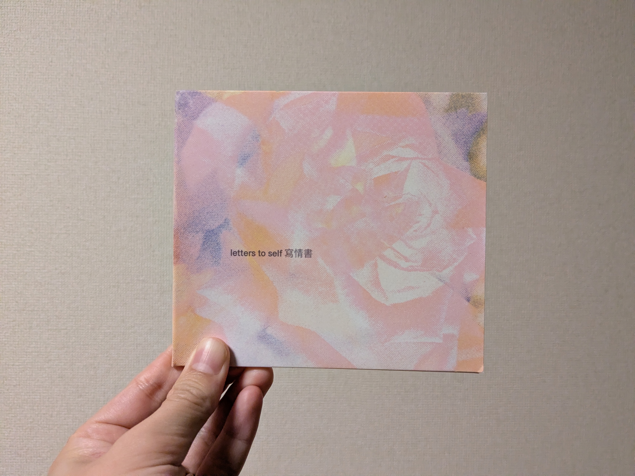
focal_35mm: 27
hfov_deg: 65.3
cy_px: 238
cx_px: 318
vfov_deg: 51.4
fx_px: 495
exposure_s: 1/99.9
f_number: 1.73
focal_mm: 4.38
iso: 659
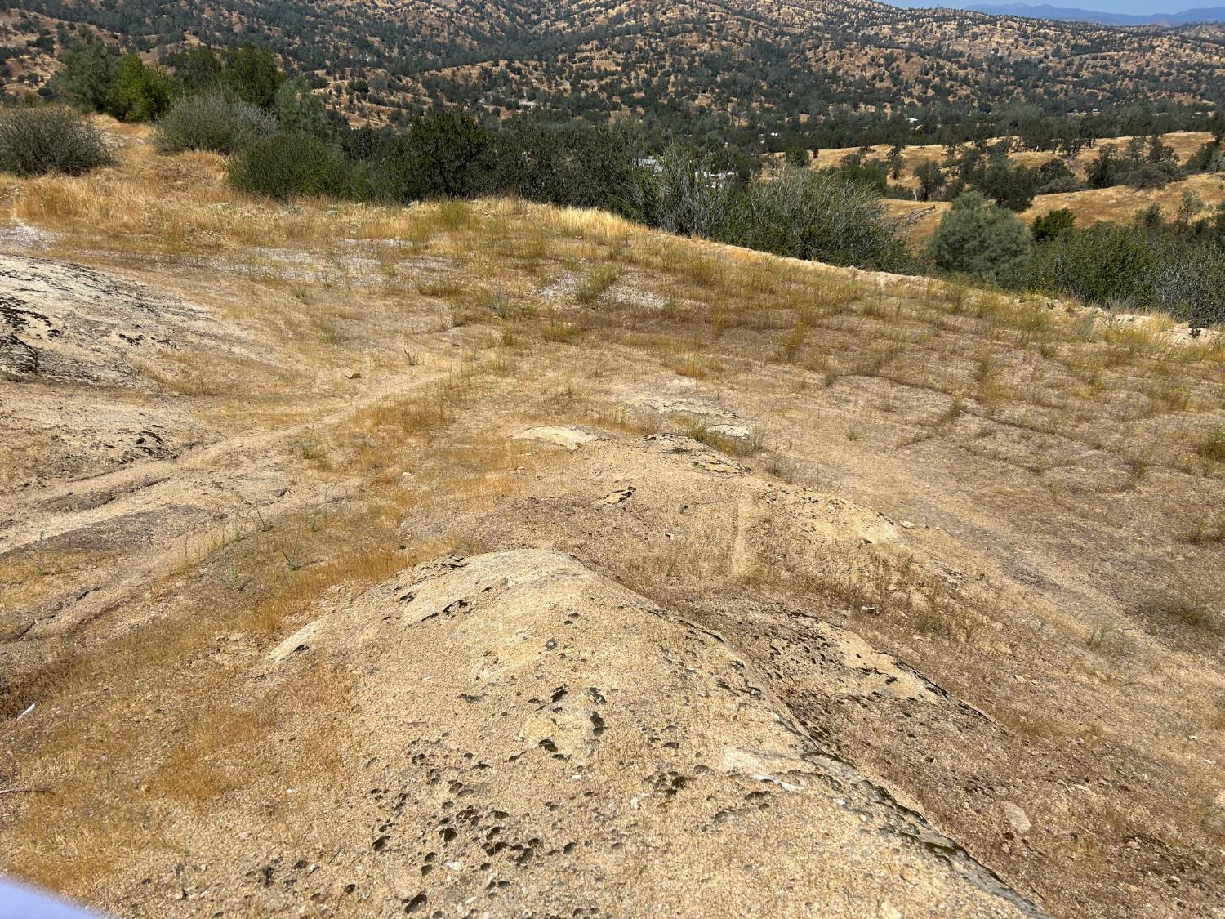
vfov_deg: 53.1
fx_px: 920
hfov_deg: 67.3
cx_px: 612
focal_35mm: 26
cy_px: 460
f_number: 1.5
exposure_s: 1/7463
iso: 50
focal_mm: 5.7
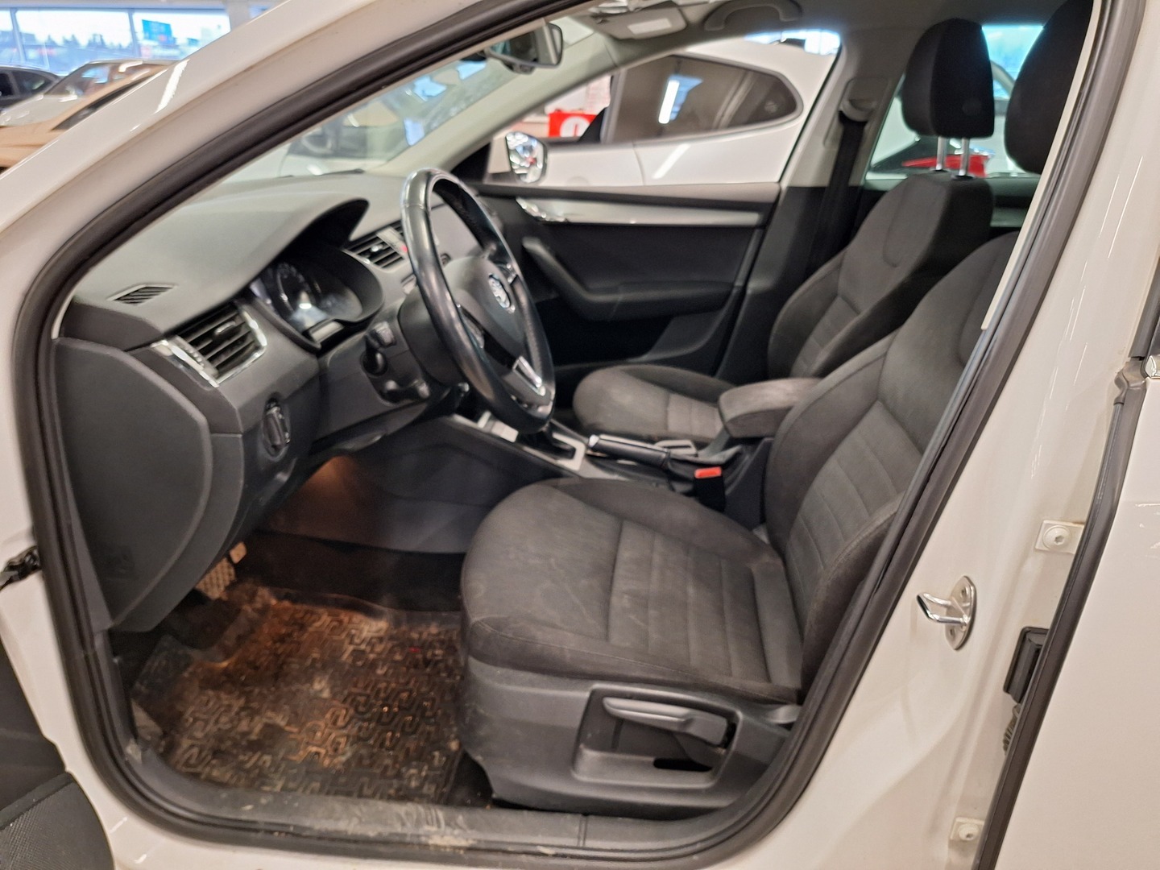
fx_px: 771
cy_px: 435
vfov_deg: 58.9
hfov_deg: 73.9
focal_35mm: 23
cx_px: 580
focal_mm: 5.54
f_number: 1.8
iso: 250
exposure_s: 1/33
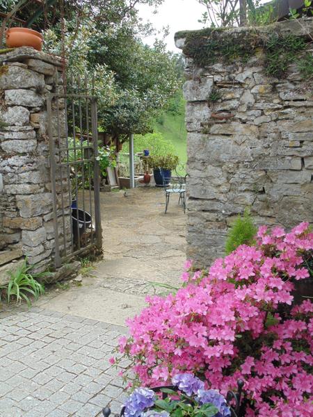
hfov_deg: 41.8
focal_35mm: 34
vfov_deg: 54.0
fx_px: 410
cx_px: 156
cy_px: 208
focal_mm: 6.2
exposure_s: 1/250
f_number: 3.4
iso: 80
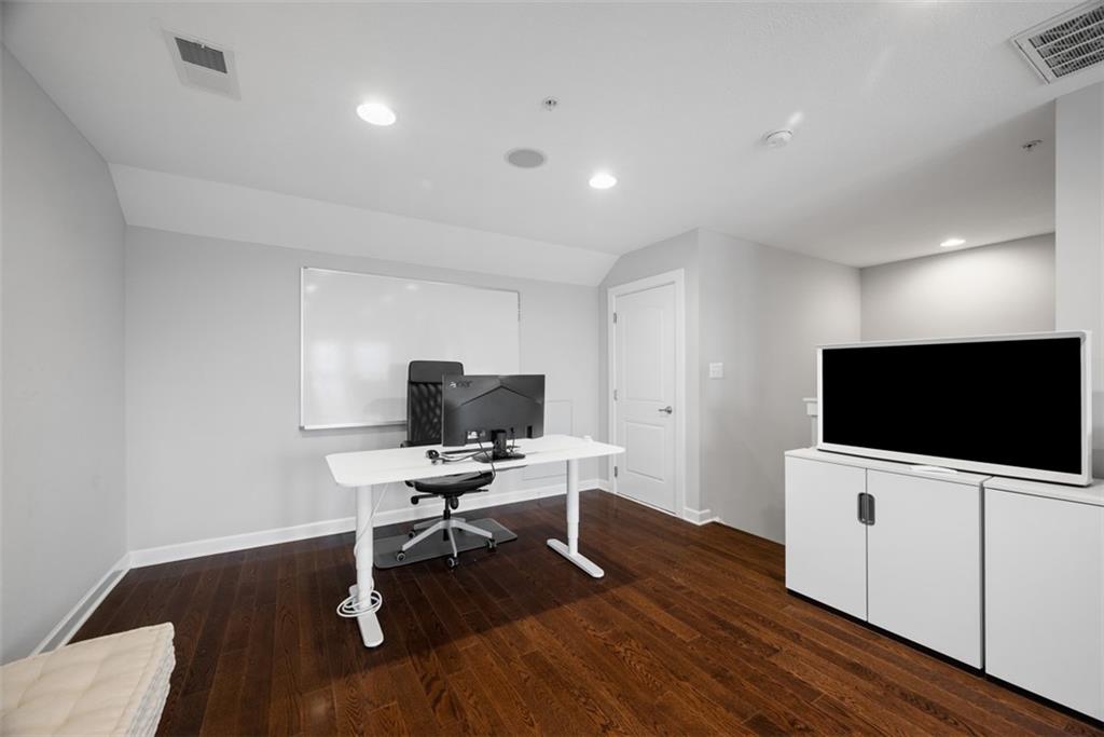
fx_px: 429
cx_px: 552
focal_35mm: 14
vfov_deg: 81.2
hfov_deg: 104.2
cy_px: 368
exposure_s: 1/1.25
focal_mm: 14
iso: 400
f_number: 8
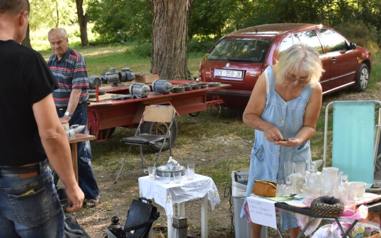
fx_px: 581
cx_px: 168
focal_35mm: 56
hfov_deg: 36.2
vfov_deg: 23.0
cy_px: 164
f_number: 3.5
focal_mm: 20
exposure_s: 1/250
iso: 560
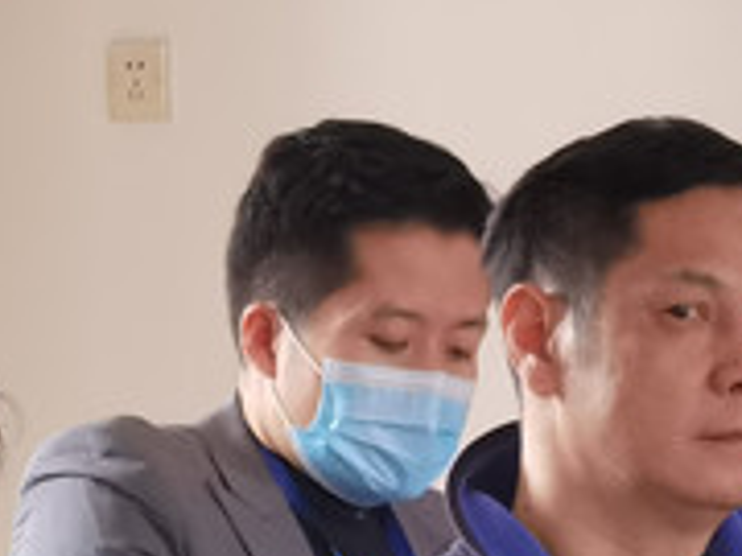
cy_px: 885
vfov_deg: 2.9
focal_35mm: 514
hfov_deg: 3.9
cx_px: 95
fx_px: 11018
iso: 320
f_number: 3.4
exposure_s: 1/50
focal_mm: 14.46
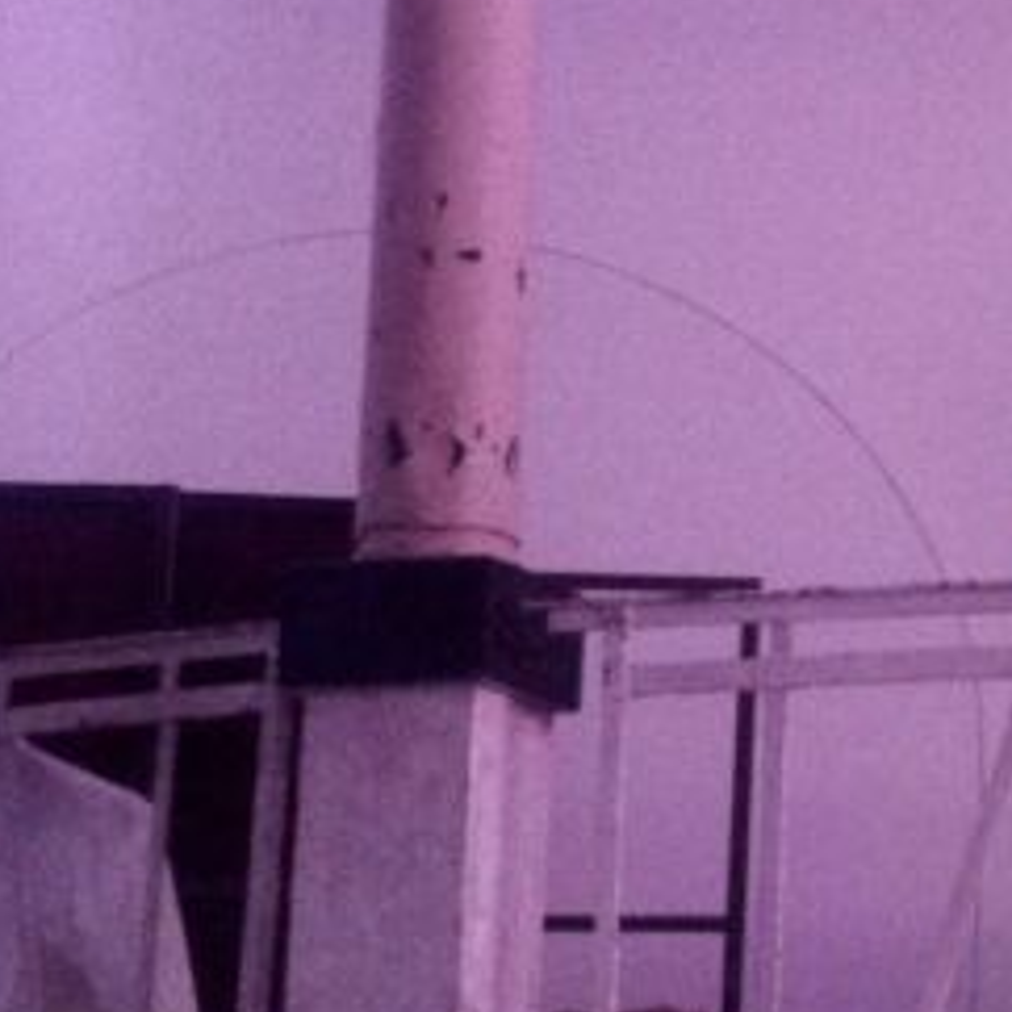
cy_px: 464
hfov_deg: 16.2
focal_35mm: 98
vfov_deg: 17.7
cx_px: 1518
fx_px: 3241
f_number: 2.8
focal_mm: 3.85
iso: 400
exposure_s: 1/15
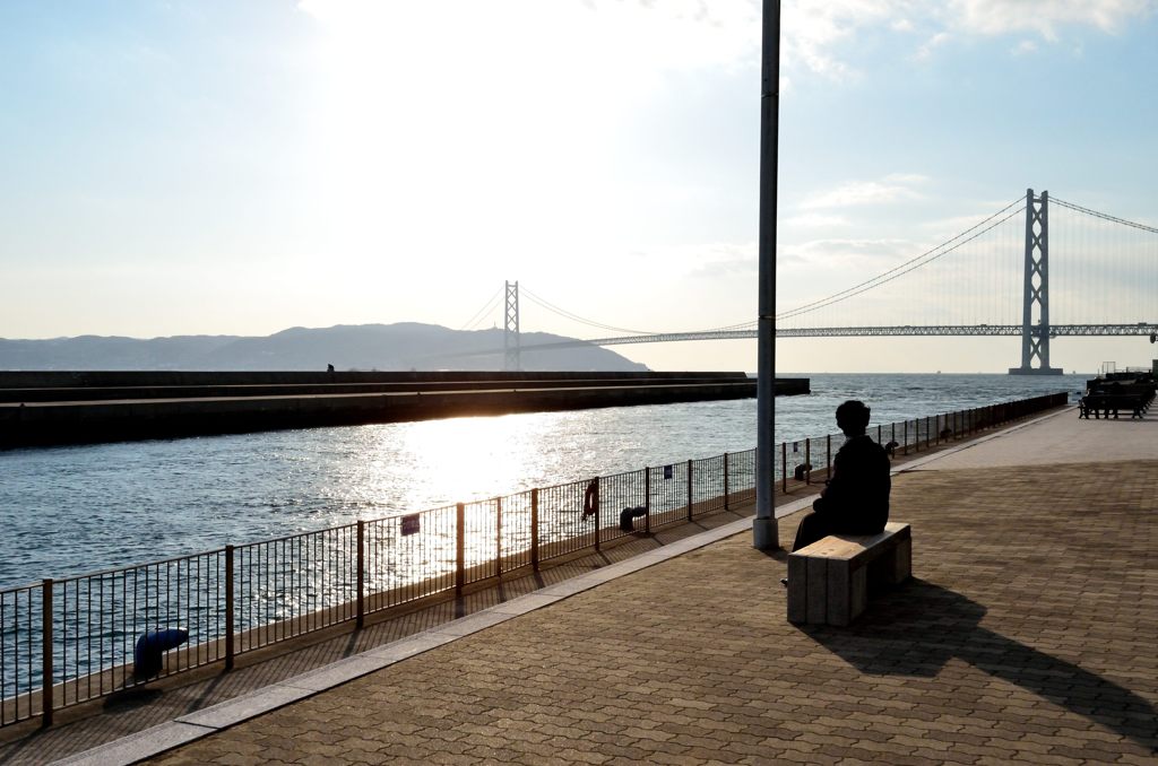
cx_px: 579
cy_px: 383
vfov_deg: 39.8
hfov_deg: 57.3
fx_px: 1059
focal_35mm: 33
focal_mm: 22
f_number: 9
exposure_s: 1/8000
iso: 1400
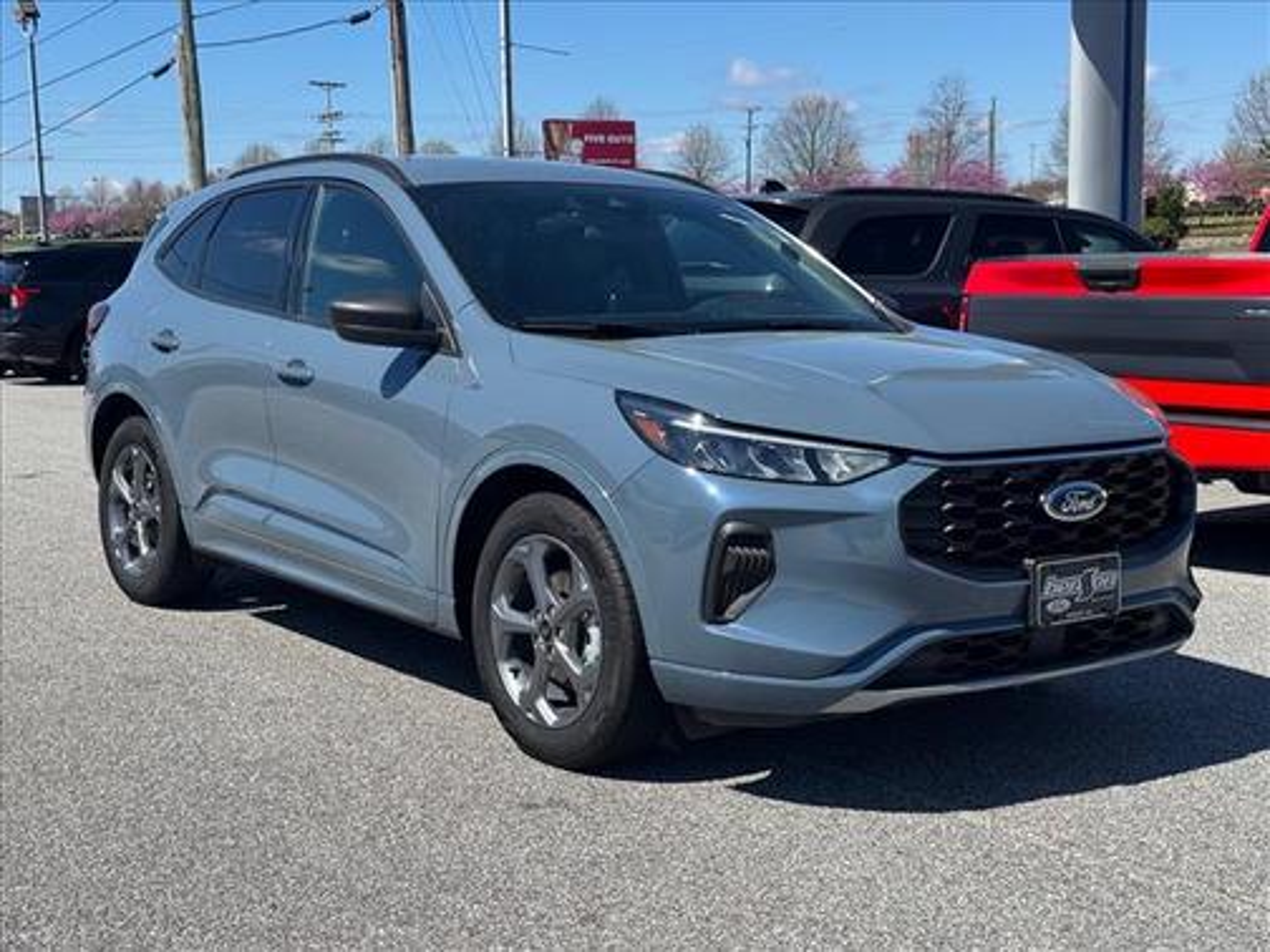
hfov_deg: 39.7
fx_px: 1761
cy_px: 476
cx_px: 635
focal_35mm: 48
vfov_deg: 30.3
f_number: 1.78
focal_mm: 6.76
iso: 64
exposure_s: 1/4049
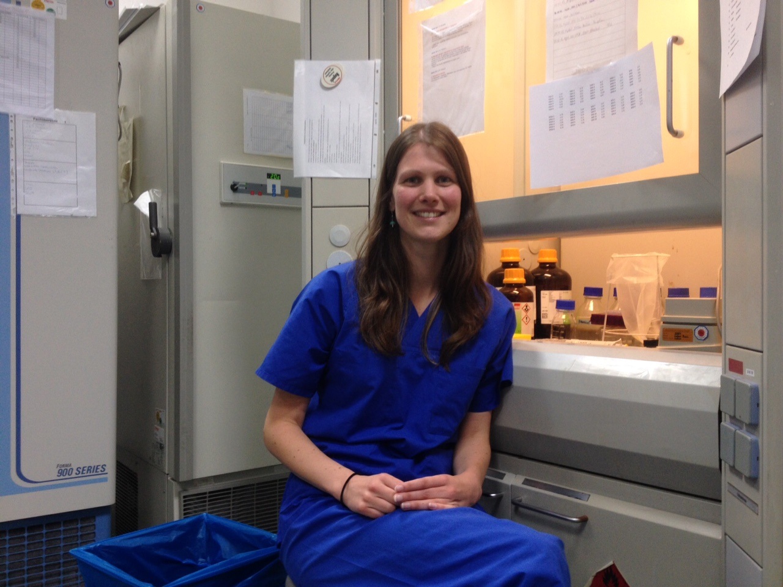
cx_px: 392
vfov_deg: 40.7
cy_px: 294
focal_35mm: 35
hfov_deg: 52.6
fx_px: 792
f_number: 2.4
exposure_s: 1/20
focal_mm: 4.28
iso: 80
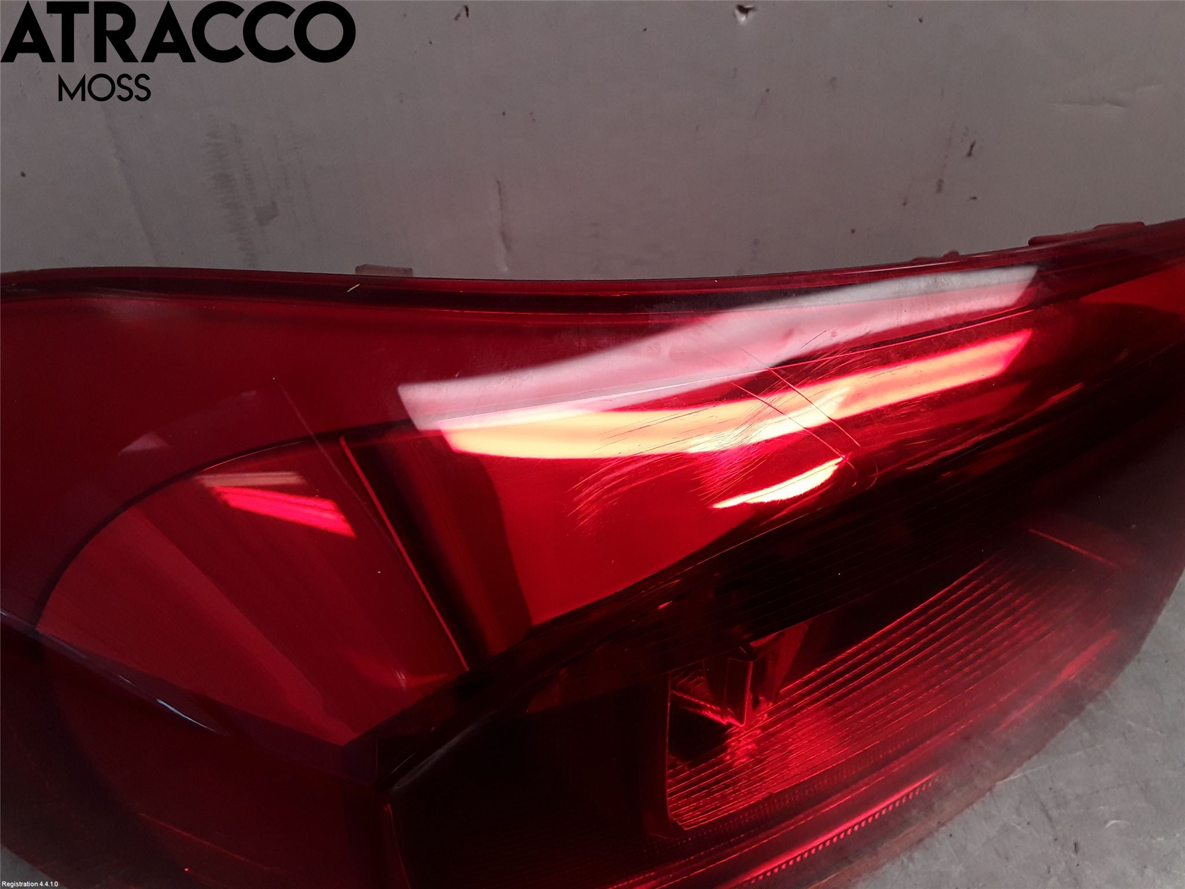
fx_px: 959
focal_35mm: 28
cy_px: 444
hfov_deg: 63.4
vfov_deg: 49.7
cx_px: 592
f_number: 1.9
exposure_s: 1/291
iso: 100
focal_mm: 2.91
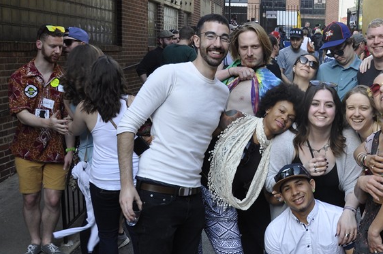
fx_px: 510
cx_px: 327
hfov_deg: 38.9
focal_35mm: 48
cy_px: 133
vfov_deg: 28.0
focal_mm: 18
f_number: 9
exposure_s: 1/80
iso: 400
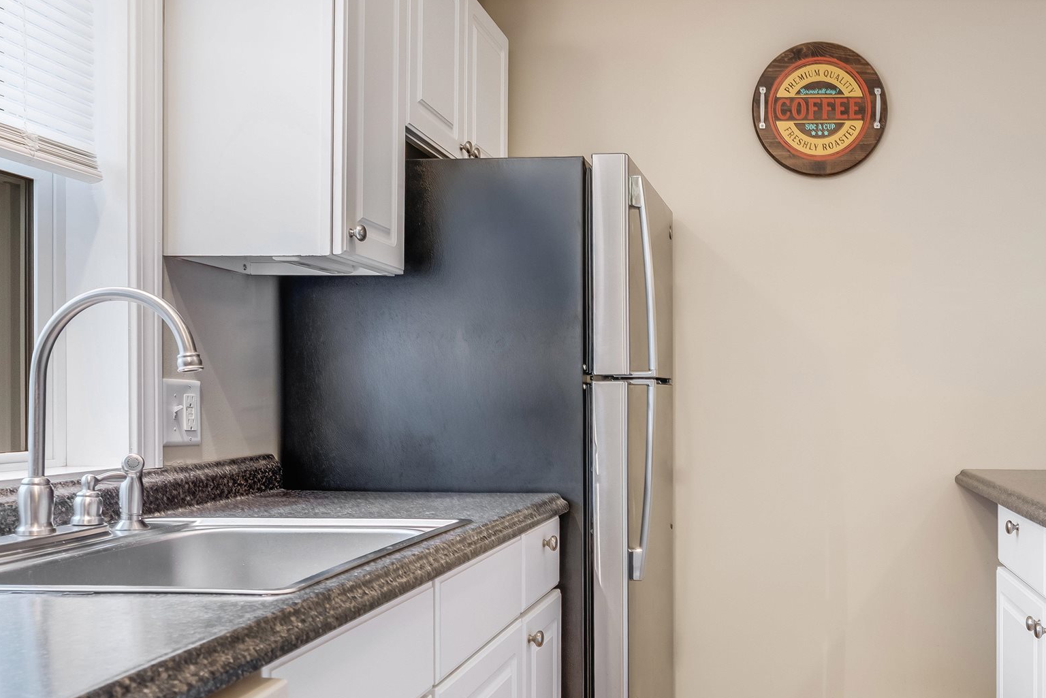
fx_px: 988
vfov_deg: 38.8
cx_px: 759
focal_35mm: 34
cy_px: 408
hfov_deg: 53.7
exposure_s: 1/2.5
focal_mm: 17
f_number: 8
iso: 320
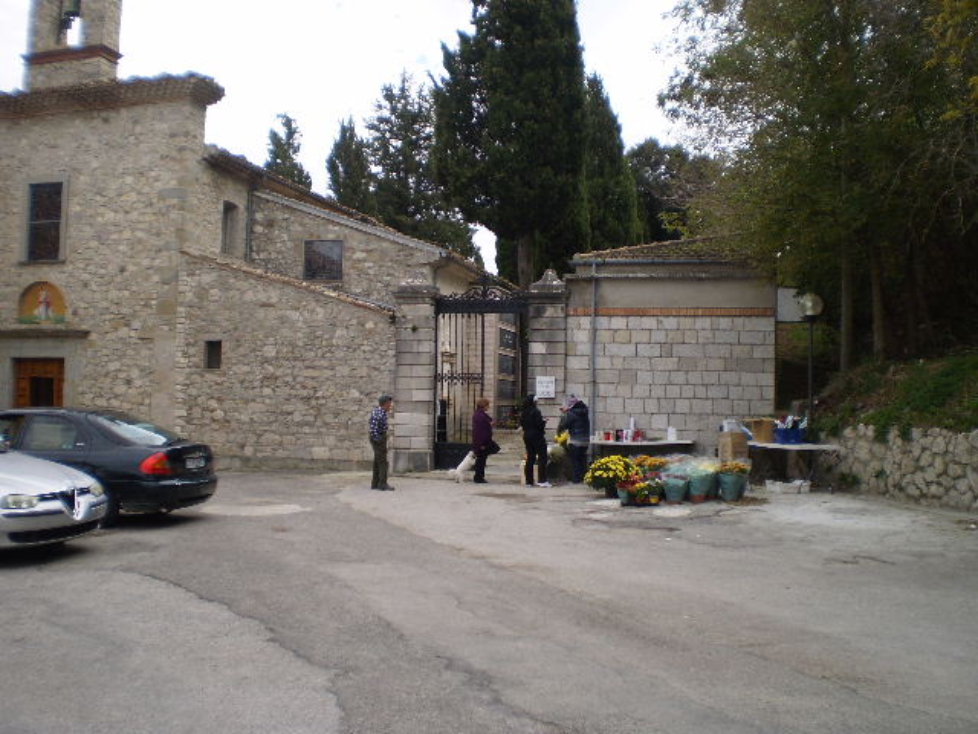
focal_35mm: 36
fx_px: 1017
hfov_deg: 51.4
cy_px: 367
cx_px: 489
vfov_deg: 39.7
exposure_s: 1/500
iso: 64
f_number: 3.1
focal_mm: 6.3
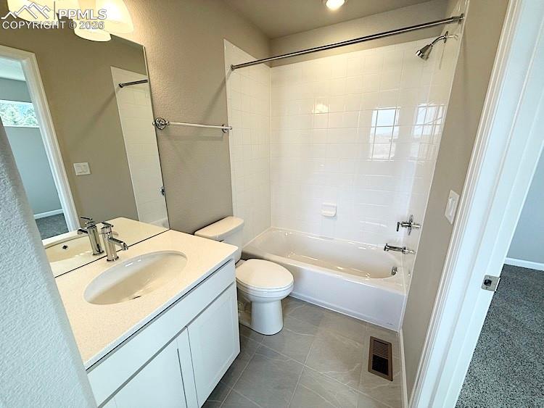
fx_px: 220
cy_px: 204
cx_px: 272
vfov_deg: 85.7
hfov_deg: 102.0
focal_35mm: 14
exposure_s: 1/120
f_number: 2.2
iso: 64
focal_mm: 2.22
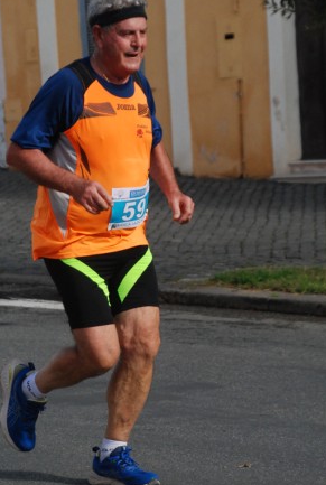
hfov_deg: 7.4
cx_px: 154
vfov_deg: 11.0
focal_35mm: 187
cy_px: 216
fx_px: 2526
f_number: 6.3
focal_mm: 90
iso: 1000
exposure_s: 1/1600
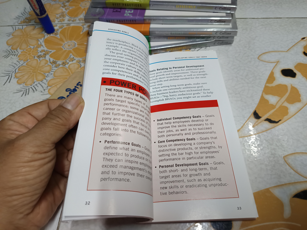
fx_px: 213
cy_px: 115
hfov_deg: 71.6
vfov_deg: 56.8
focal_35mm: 24
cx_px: 154
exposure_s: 1/50
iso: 1102
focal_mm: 5.31
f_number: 1.7
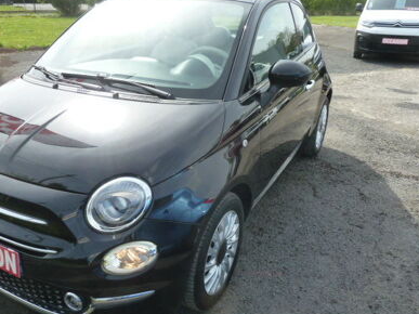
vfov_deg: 45.4
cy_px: 170
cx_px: 173
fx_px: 375
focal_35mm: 31
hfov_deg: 58.0
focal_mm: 4.1
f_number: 4
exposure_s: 1/250
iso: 125
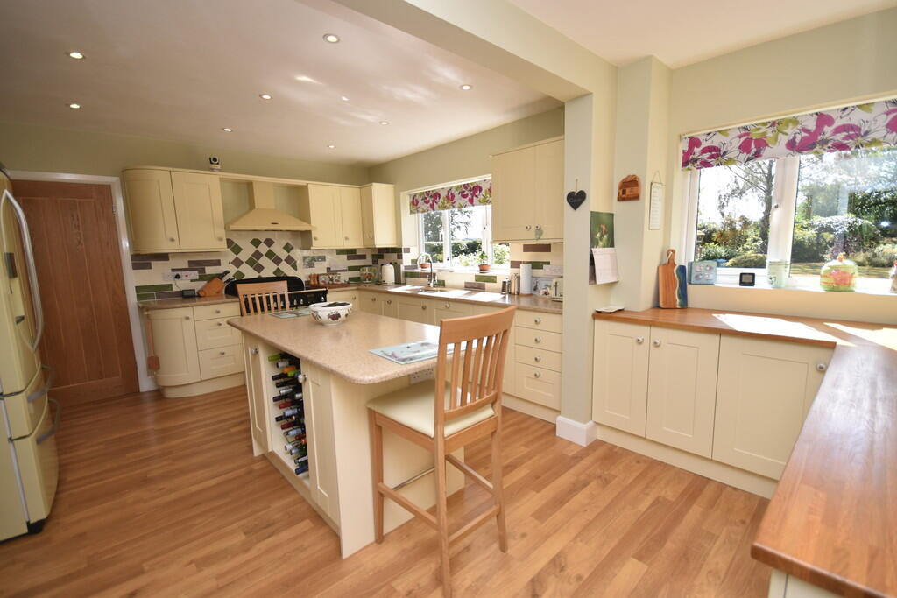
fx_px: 374
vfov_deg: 77.3
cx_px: 448
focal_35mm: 15
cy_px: 299
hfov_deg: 100.4
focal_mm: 10
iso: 200
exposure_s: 1/200
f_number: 5
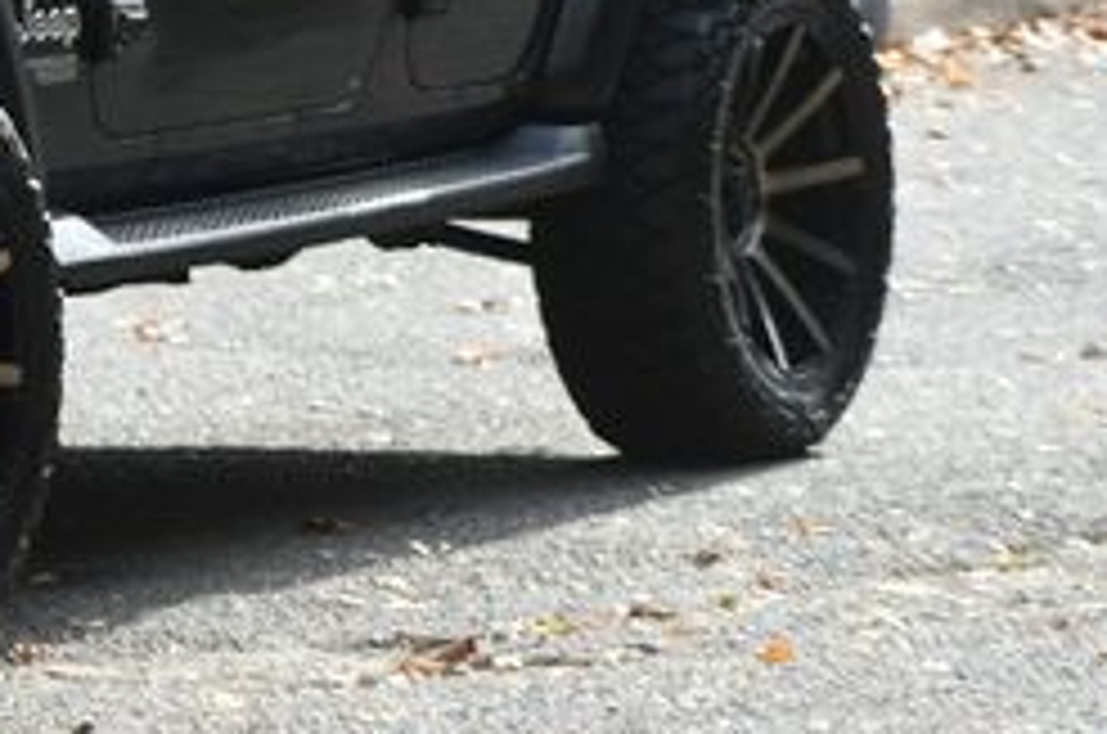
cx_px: -274
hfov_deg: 6.2
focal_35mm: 331
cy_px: -180
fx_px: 10158
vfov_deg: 4.1
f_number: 5.6
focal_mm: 85
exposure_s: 1/250
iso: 200
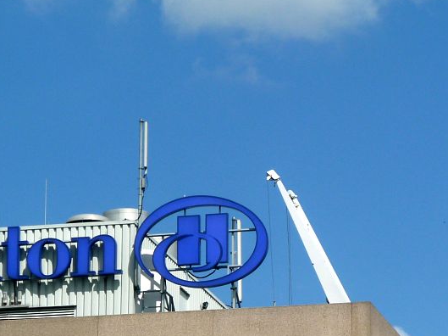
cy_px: 319
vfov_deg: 6.0
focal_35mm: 248
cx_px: 290
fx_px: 3207
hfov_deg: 8.0
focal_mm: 21
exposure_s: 1/500
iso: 80
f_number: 5
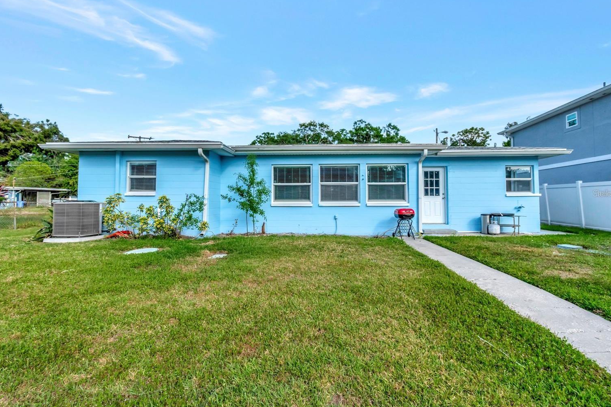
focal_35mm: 16
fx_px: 271
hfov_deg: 96.8
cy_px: 193
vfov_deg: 73.7
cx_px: 306
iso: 500
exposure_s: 1/1250
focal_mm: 10
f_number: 7.1
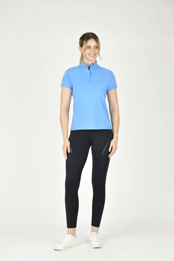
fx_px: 544
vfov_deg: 27.0
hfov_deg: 18.2
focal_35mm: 75
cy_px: 130
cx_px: 87
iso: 125
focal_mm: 75
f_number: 5
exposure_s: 1/160
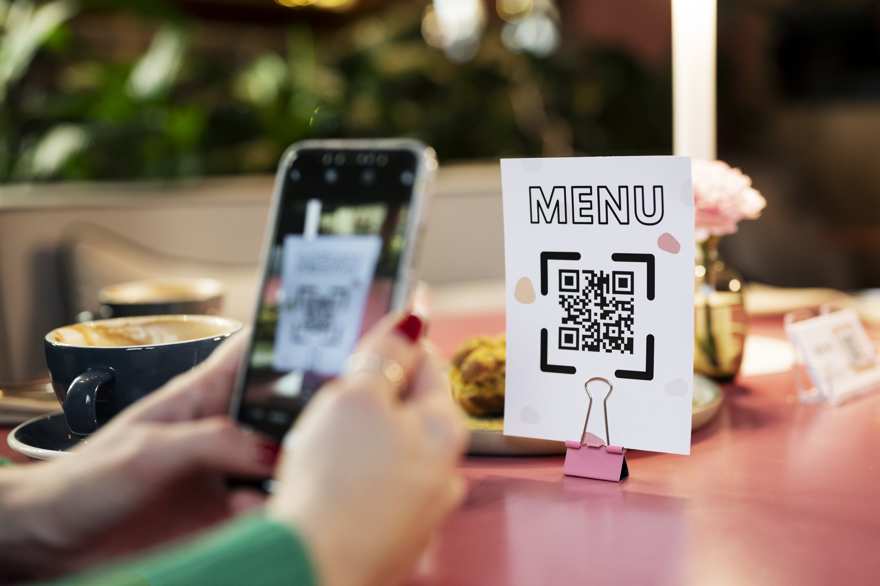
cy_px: 293
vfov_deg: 27.0
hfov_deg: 39.6
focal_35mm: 50
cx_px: 440
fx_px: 1221
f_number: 2.5
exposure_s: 1/160
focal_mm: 50
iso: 1000
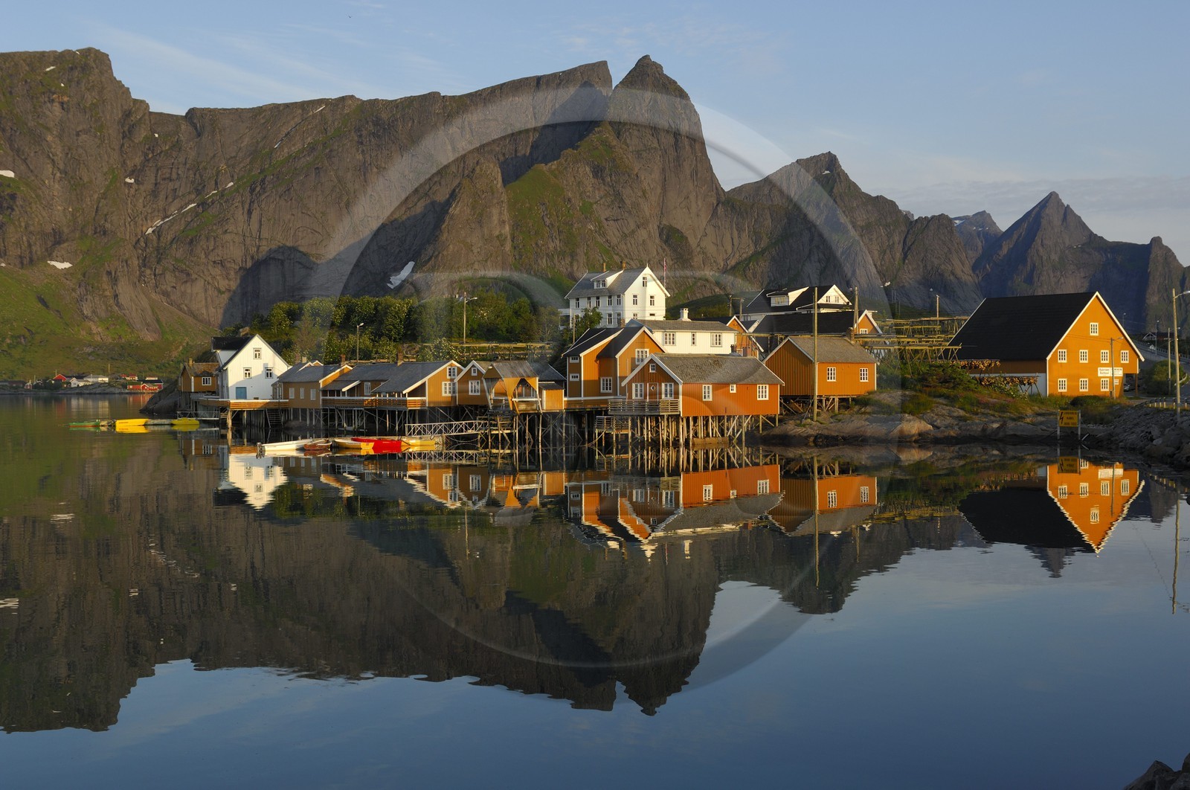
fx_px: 1386
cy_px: 395
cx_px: 595
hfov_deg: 46.5
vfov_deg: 31.8
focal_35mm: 42
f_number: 6.7
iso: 100
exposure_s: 1/160
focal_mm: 28
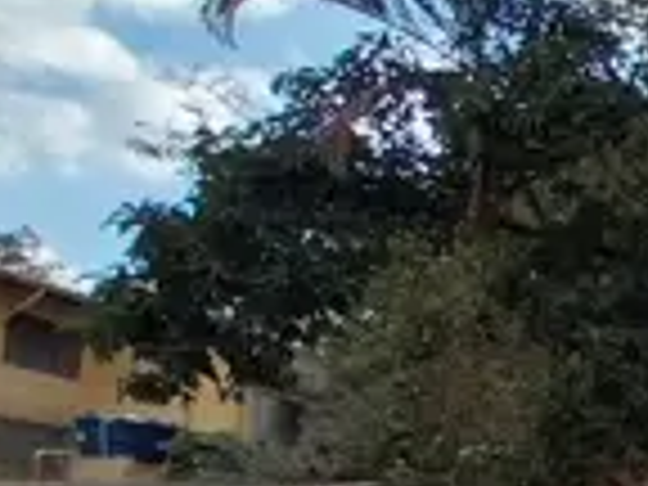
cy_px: 482
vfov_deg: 25.7
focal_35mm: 54
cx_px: 1197
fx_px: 1011
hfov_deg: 21.3
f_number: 2.2
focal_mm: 1.13
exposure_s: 1/941
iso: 64
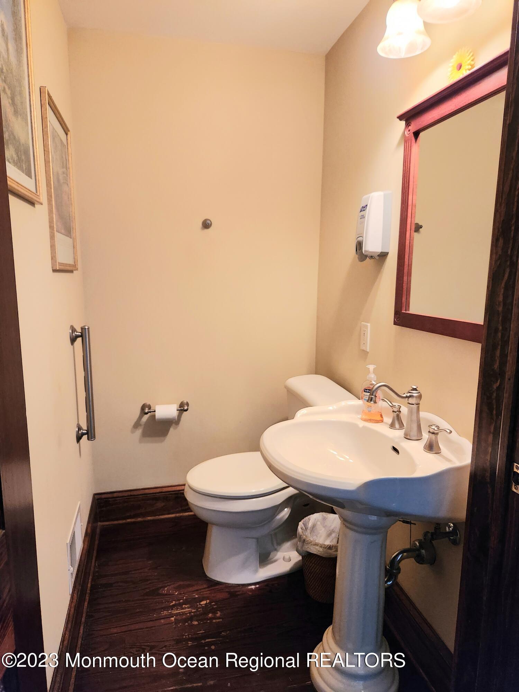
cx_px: 260
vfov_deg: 73.9
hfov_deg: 58.9
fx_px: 460
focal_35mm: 23
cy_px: 346
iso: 500
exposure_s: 1/120
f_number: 1.8
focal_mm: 5.4
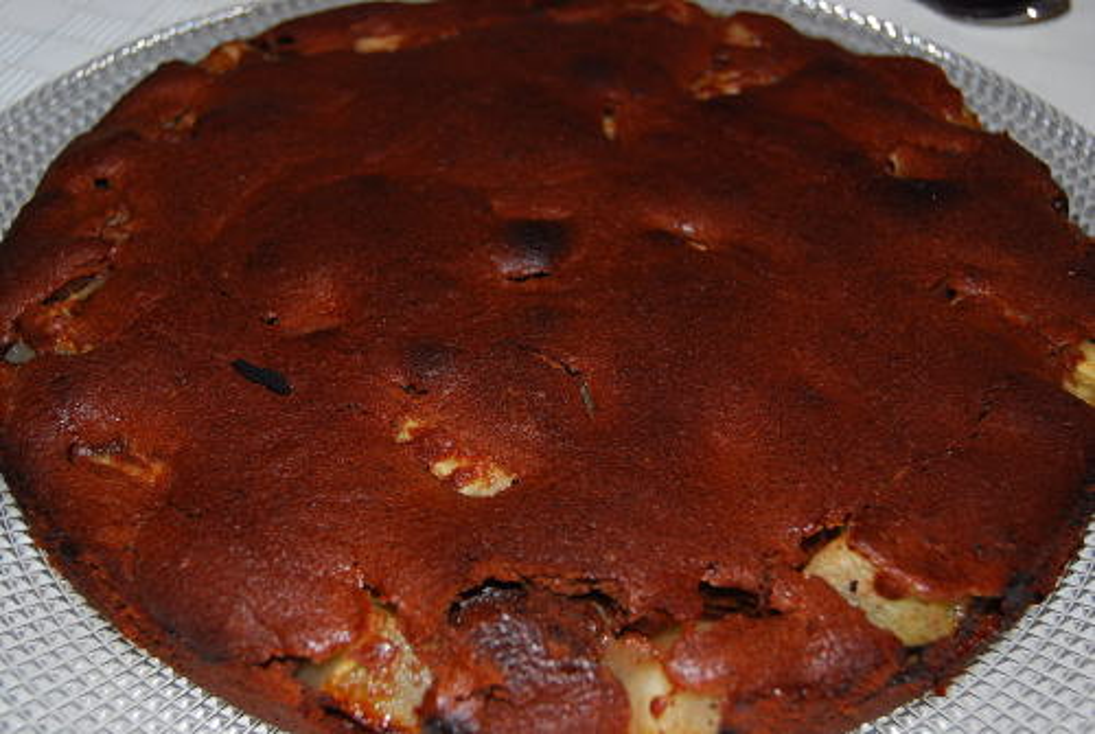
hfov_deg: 38.8
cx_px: 548
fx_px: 1554
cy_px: 367
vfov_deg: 26.6
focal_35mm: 51
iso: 200
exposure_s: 1/60
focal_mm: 34
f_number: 5.6
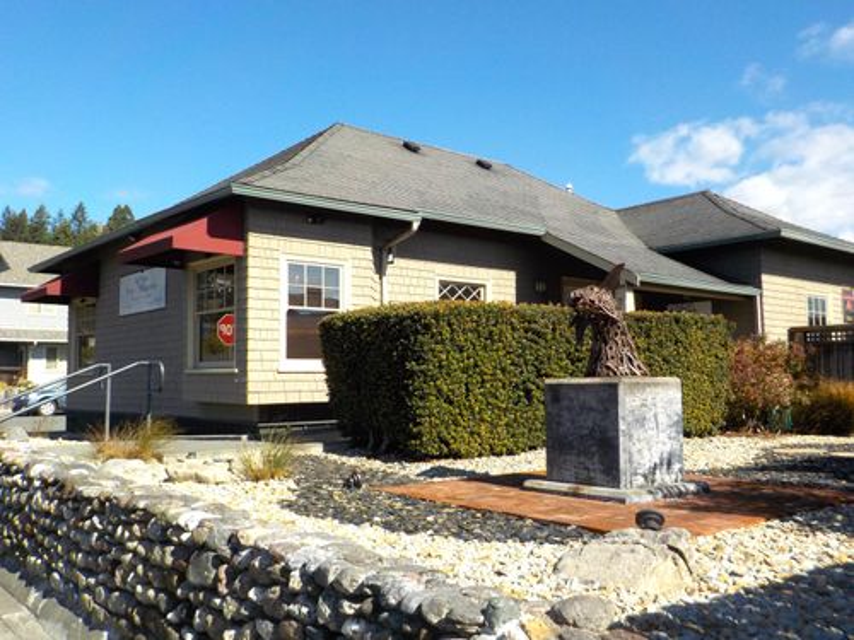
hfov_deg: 60.0
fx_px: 740
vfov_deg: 46.8
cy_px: 320
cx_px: 427
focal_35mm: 30
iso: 125
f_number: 3.3
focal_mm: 4.1
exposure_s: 1/1250
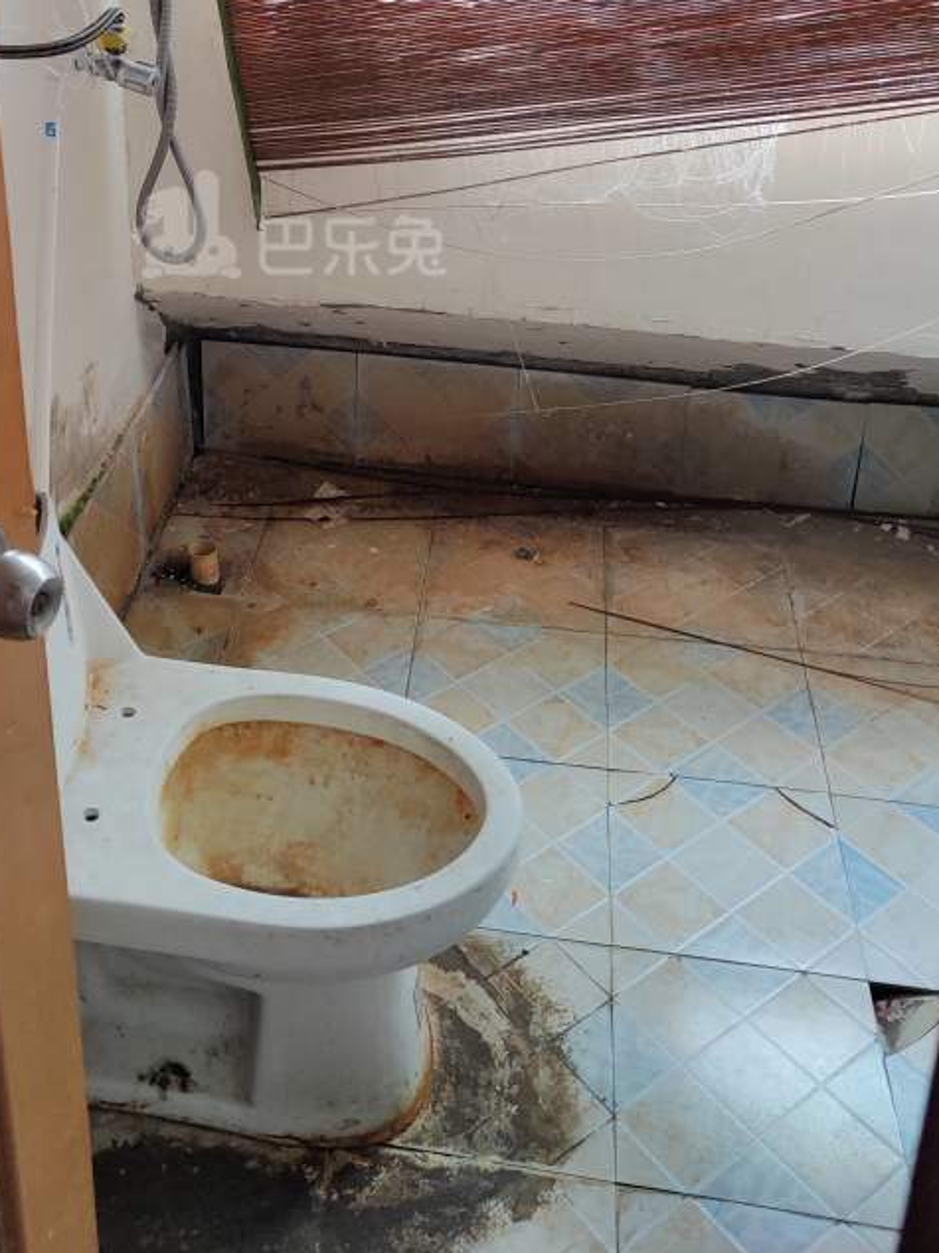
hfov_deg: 21.2
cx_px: 289
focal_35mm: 69
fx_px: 2497
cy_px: 226
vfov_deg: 27.5
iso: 66
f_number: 1.88
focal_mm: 5.59
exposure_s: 1/100
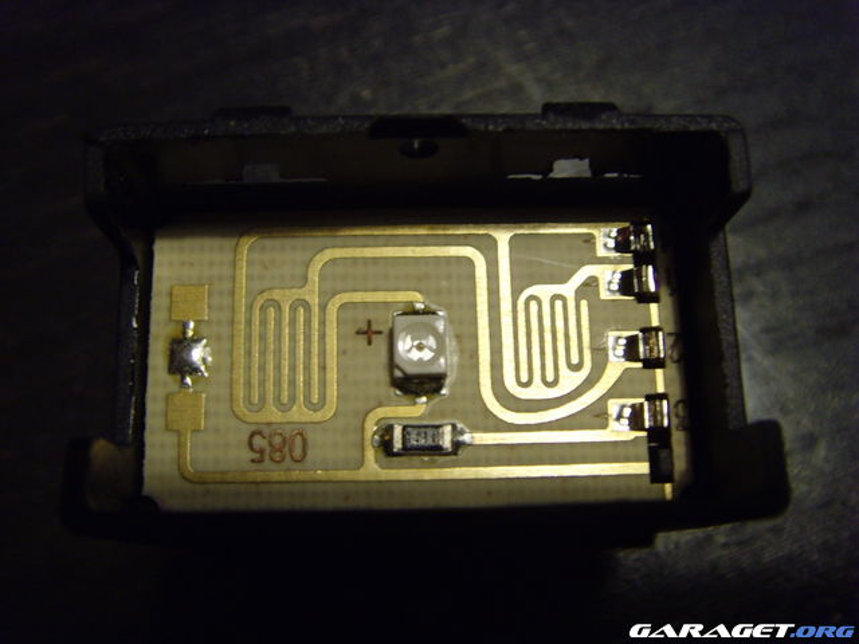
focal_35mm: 39
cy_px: 322
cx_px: 430
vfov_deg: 36.8
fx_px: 968
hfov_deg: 47.9
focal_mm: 6.6
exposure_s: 1/10
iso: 200
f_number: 3.5
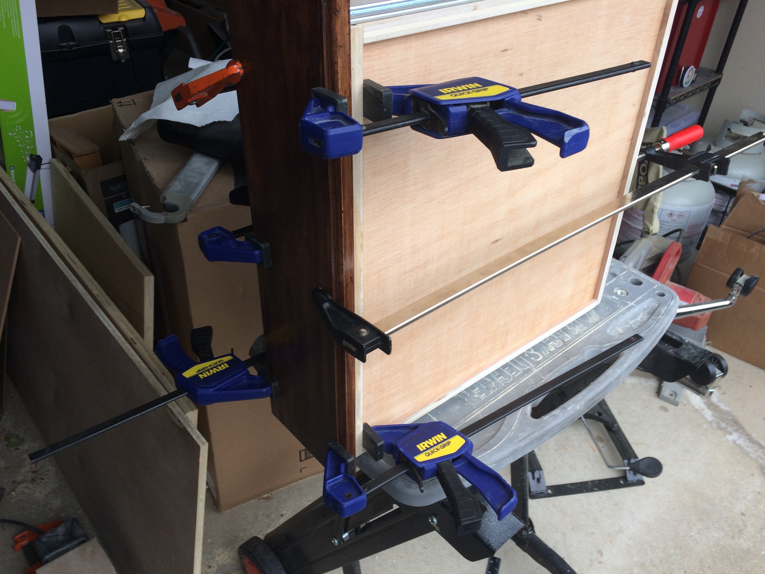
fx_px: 641
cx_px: 382
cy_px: 287
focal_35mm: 29
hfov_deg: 61.7
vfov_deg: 48.2
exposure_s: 1/180
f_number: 2.2
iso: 32
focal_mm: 4.15
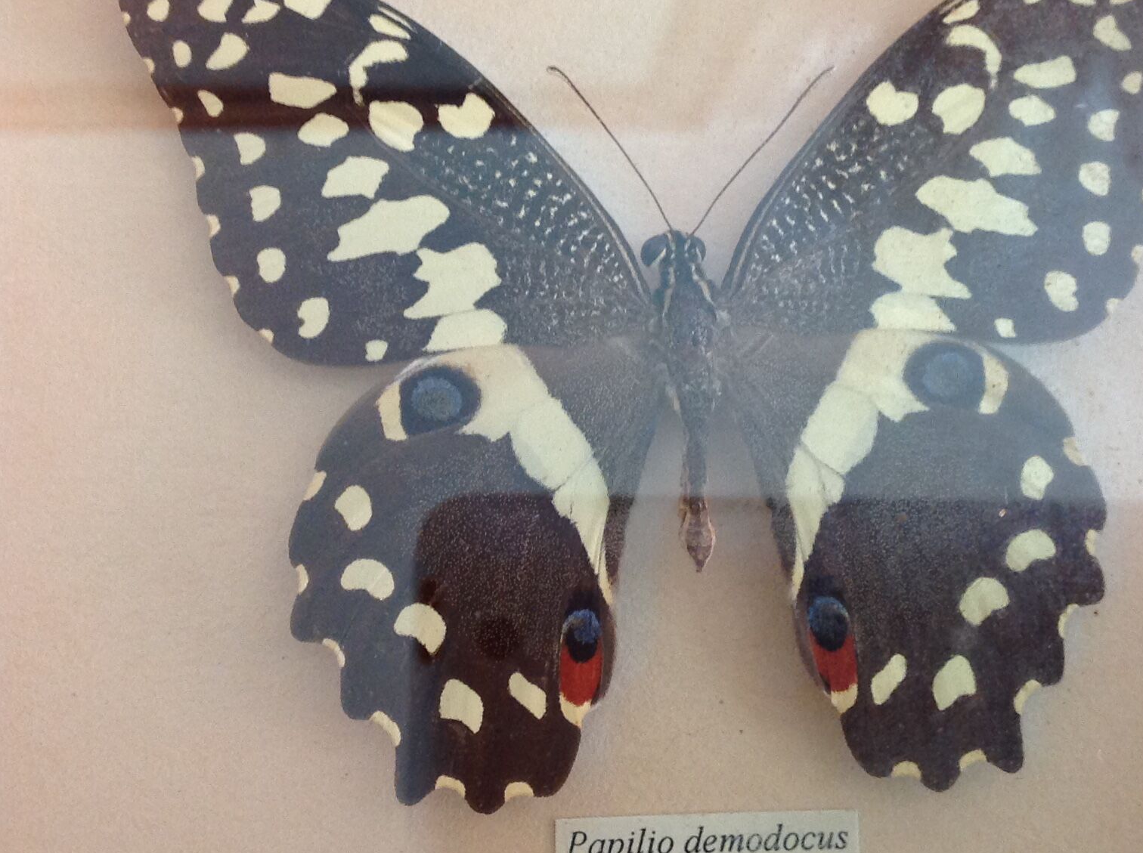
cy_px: 319
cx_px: 568
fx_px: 1978
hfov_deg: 32.2
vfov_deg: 24.3
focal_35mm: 60
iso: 125
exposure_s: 1/15
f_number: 2.4
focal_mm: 4.28
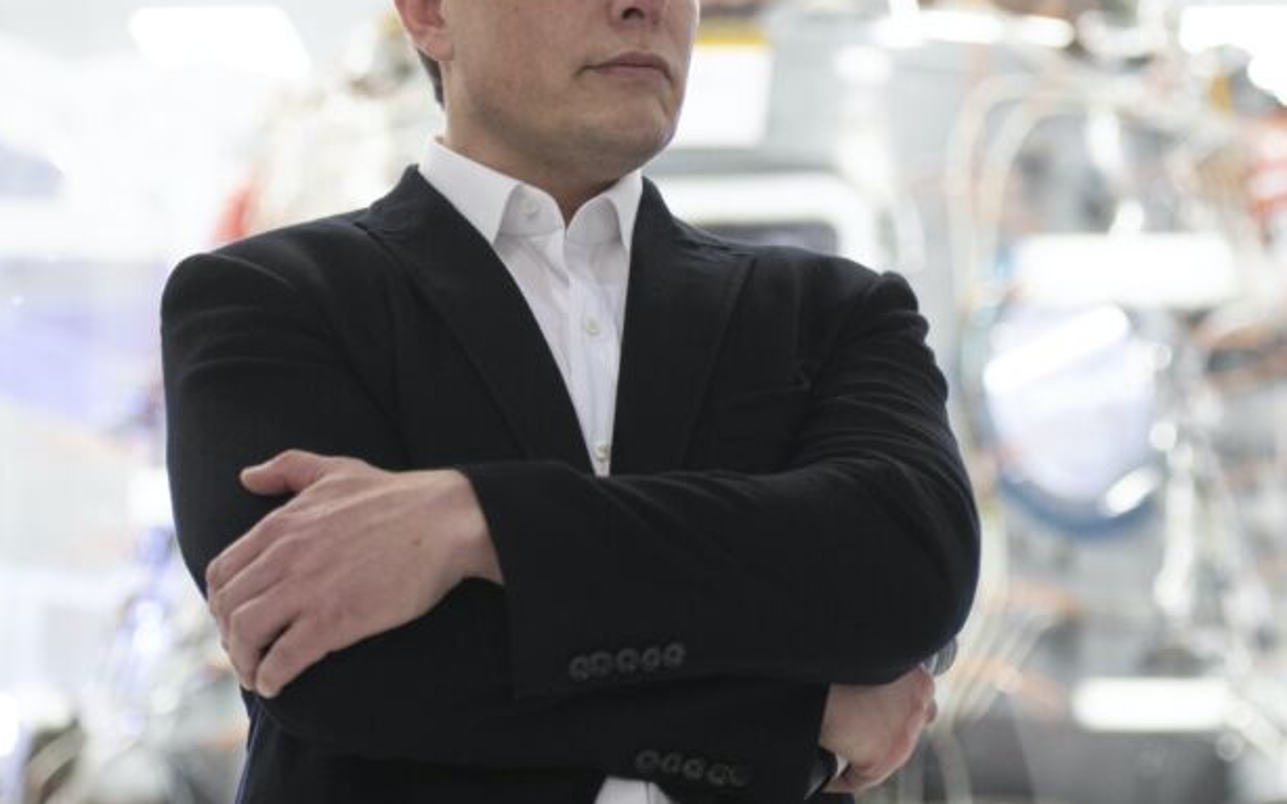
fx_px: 5249
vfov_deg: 8.8
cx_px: 720
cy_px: 268
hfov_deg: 14.0
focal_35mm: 150
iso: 2000
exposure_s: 1/125
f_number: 2.8
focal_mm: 75
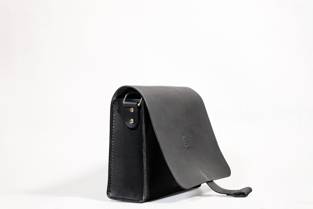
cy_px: 104
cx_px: 156
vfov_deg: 18.2
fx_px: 652
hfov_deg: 27.0
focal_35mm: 75
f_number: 5.6
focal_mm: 50
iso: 400
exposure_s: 1/40
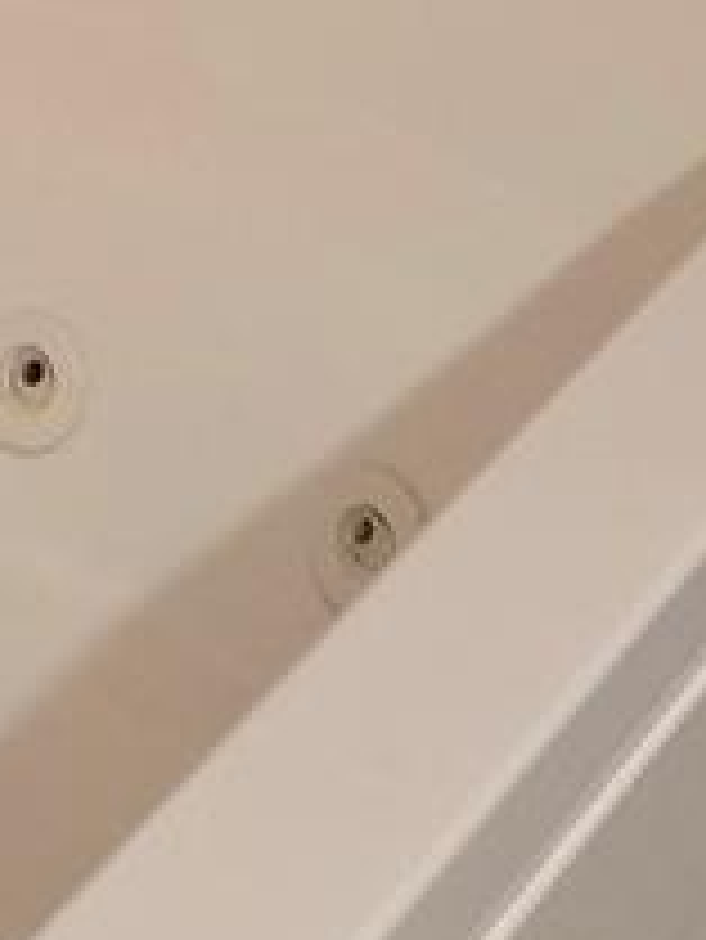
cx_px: -27
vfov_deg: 11.6
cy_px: -1484
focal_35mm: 132
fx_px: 3586
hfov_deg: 11.1
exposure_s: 1/120
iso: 800
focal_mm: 5.4
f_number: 1.8
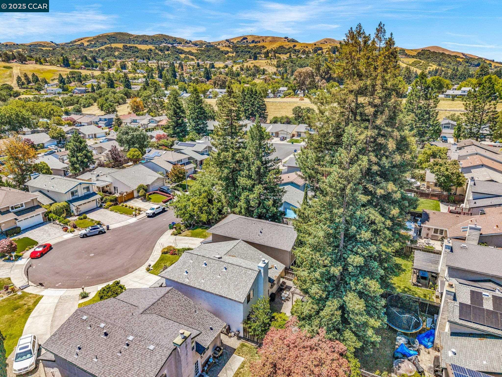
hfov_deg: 71.6
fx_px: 348
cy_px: 188
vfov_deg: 56.8
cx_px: 251
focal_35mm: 24
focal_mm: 8.67
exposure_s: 1/350
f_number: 1.8
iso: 160
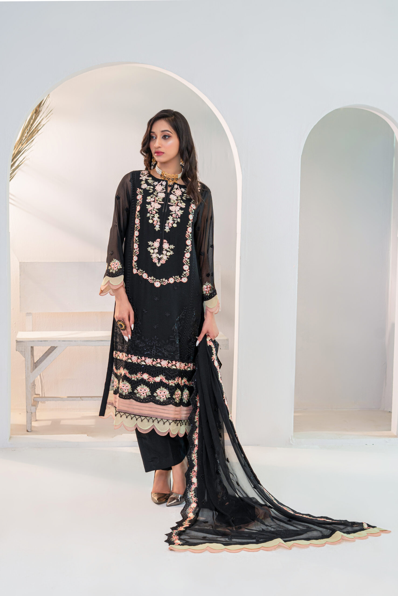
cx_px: 199
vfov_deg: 39.6
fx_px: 829
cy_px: 298
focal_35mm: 50
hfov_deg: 27.0
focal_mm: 50
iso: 200
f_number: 4.5
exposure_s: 1/100
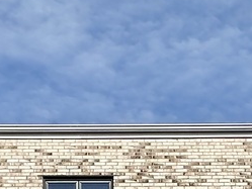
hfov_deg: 24.1
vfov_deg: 16.2
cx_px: 143
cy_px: 308
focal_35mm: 81
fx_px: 590
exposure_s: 1/5051
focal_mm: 2.22
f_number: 2.2
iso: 50
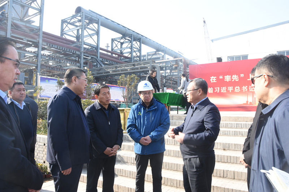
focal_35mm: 27
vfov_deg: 47.9
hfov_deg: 67.4
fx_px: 217
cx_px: 144
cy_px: 96
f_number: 10
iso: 200
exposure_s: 1/60
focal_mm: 18
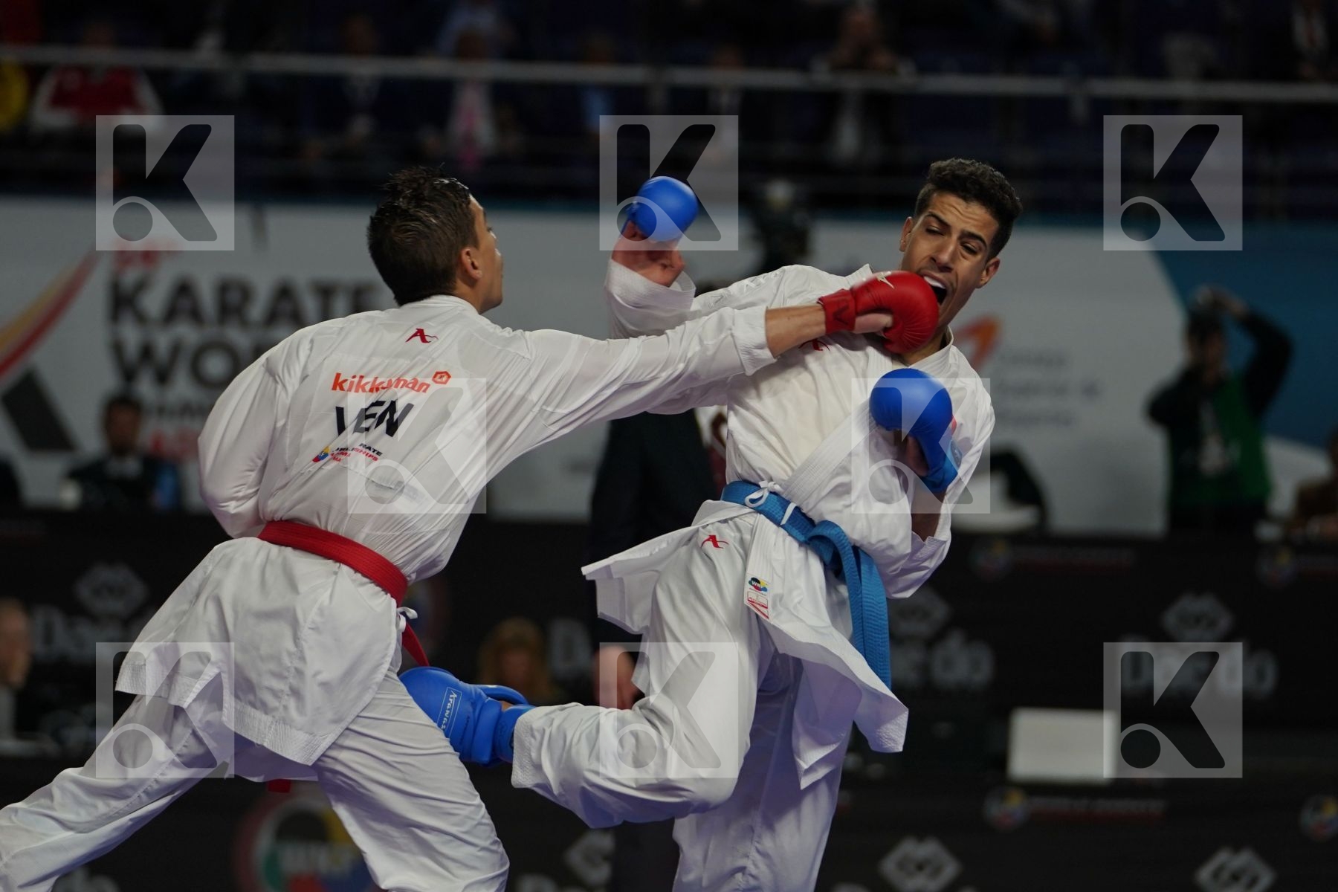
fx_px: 7953
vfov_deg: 6.4
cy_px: 446
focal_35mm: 214
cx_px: 669
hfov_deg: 9.6
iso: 640
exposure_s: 1/1000
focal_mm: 143
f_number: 2.8
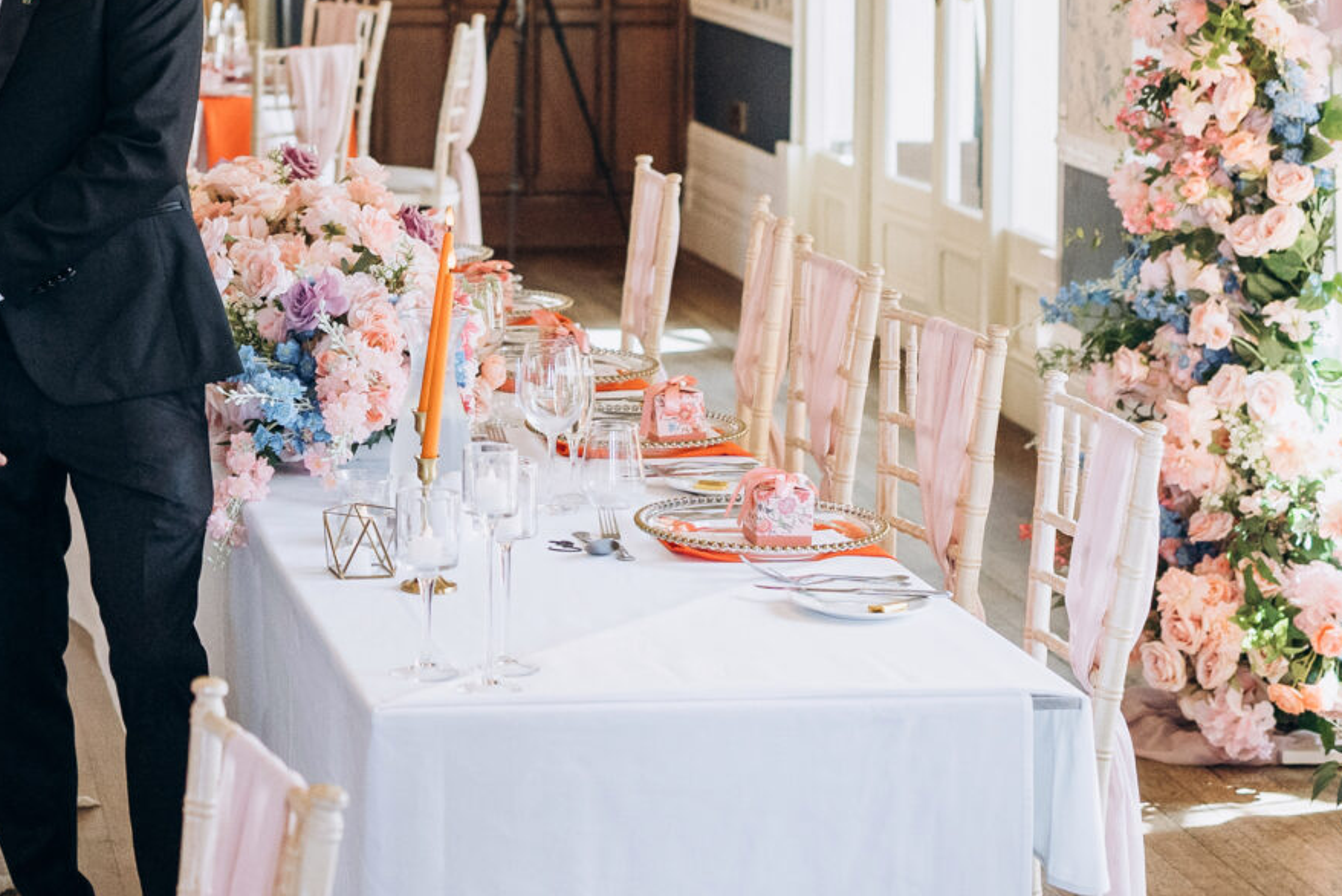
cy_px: -111
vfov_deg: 13.2
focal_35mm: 102
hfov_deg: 19.5
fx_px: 3803
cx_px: 53
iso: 1000
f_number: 2.2
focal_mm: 35
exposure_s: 1/1000
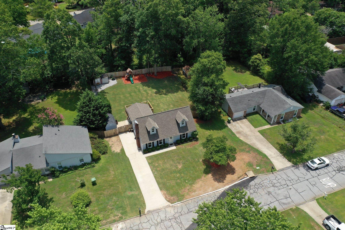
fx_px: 268
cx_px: 172
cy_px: 115
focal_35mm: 28
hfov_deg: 65.5
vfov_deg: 46.4
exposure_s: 1/200
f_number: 3.5
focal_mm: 10.26
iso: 100
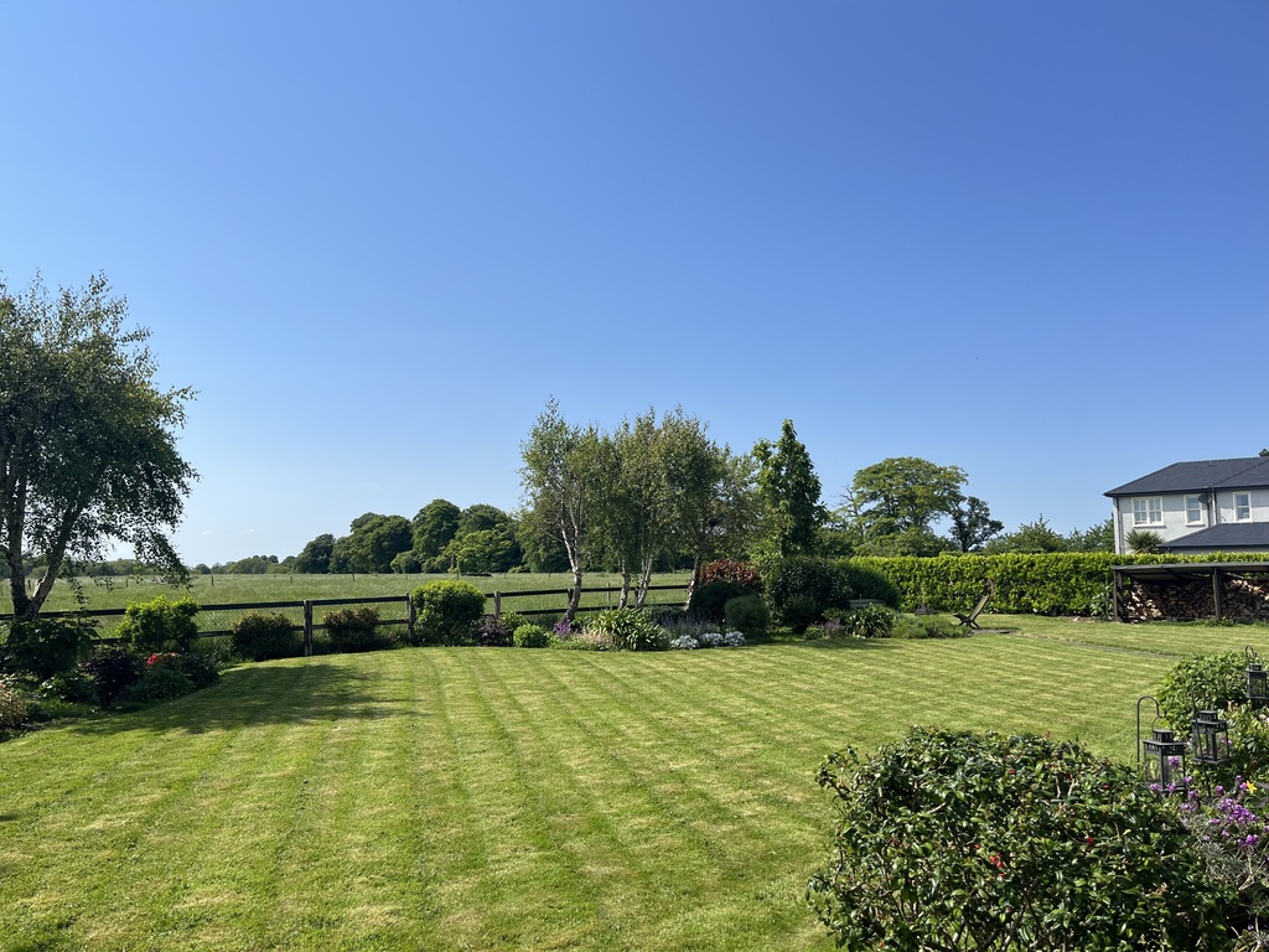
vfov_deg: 53.1
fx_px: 953
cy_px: 476
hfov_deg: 67.3
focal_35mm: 26
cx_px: 634
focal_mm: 5.1
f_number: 1.6
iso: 50
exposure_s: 1/4651
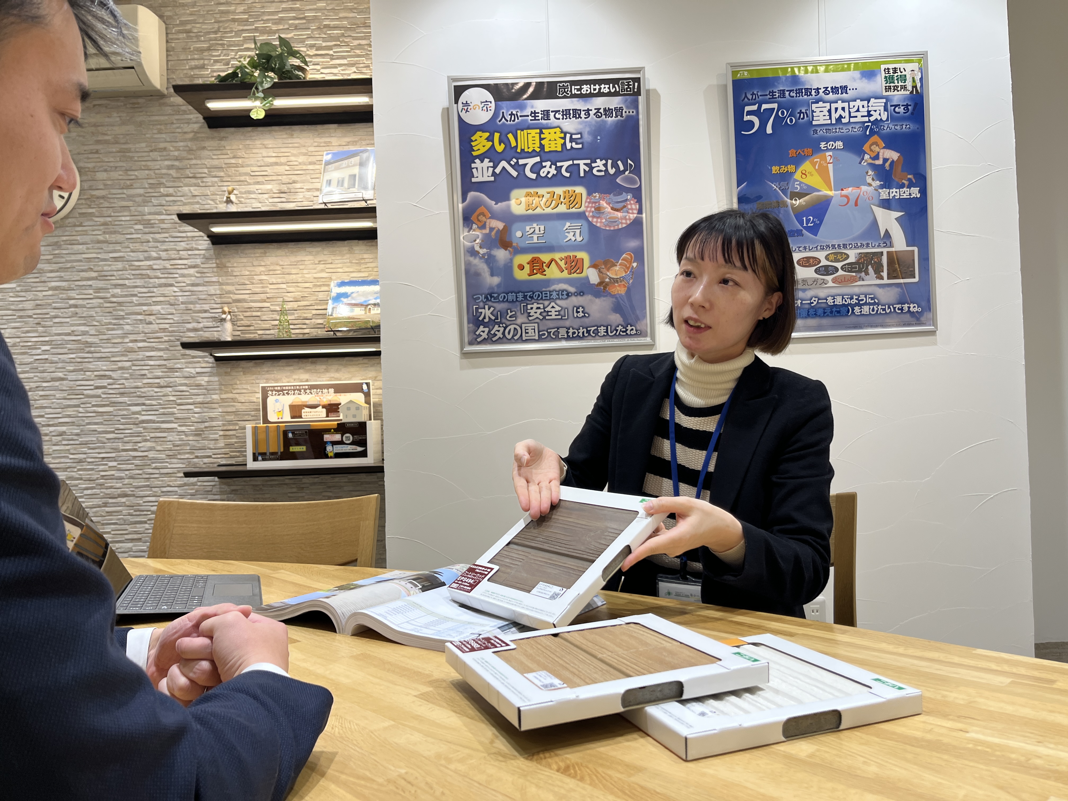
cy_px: 400
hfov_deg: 67.3
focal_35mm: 26
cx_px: 534
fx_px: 802
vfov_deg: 53.1
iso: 32
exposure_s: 1/100
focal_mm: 5.1
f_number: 1.6
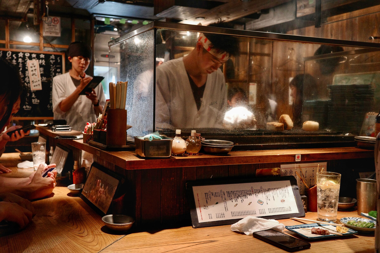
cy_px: 126
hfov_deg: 48.5
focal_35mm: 40
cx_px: 190
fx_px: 422
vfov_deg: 33.4
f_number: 4
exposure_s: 1/40
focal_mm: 26
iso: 1600
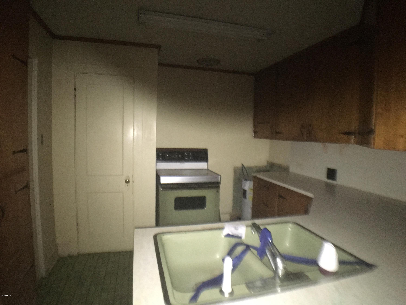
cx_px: 203
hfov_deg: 61.7
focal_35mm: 29
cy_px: 152
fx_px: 340
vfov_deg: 48.2
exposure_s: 1/16
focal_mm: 4.15
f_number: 2.2
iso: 500
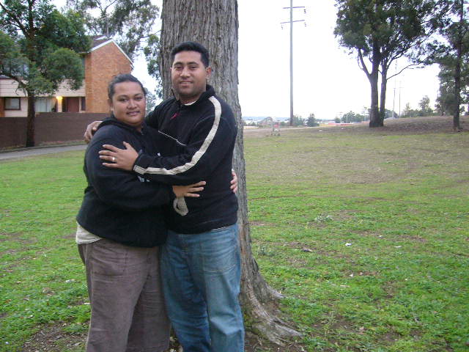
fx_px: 474
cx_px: 234
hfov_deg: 52.6
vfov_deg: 40.7
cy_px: 176
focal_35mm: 35
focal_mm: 5.8
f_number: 2.8
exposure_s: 1/60
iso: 200
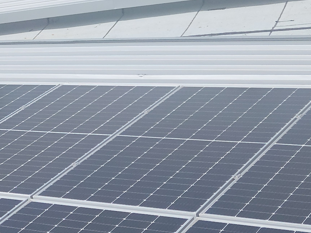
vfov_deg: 13.4
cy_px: -9
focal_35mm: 109
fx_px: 979
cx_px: -96
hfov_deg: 17.0
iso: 20
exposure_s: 1/1834
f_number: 1.8
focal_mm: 5.4
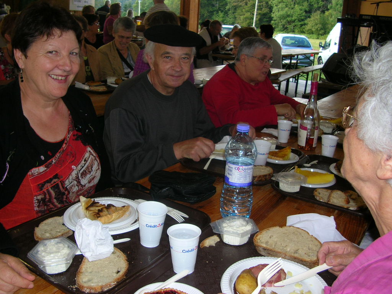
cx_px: 196
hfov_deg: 52.6
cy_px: 147
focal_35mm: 35
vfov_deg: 40.7
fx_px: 396
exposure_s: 1/60.1
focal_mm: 5.8
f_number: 2.8
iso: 50
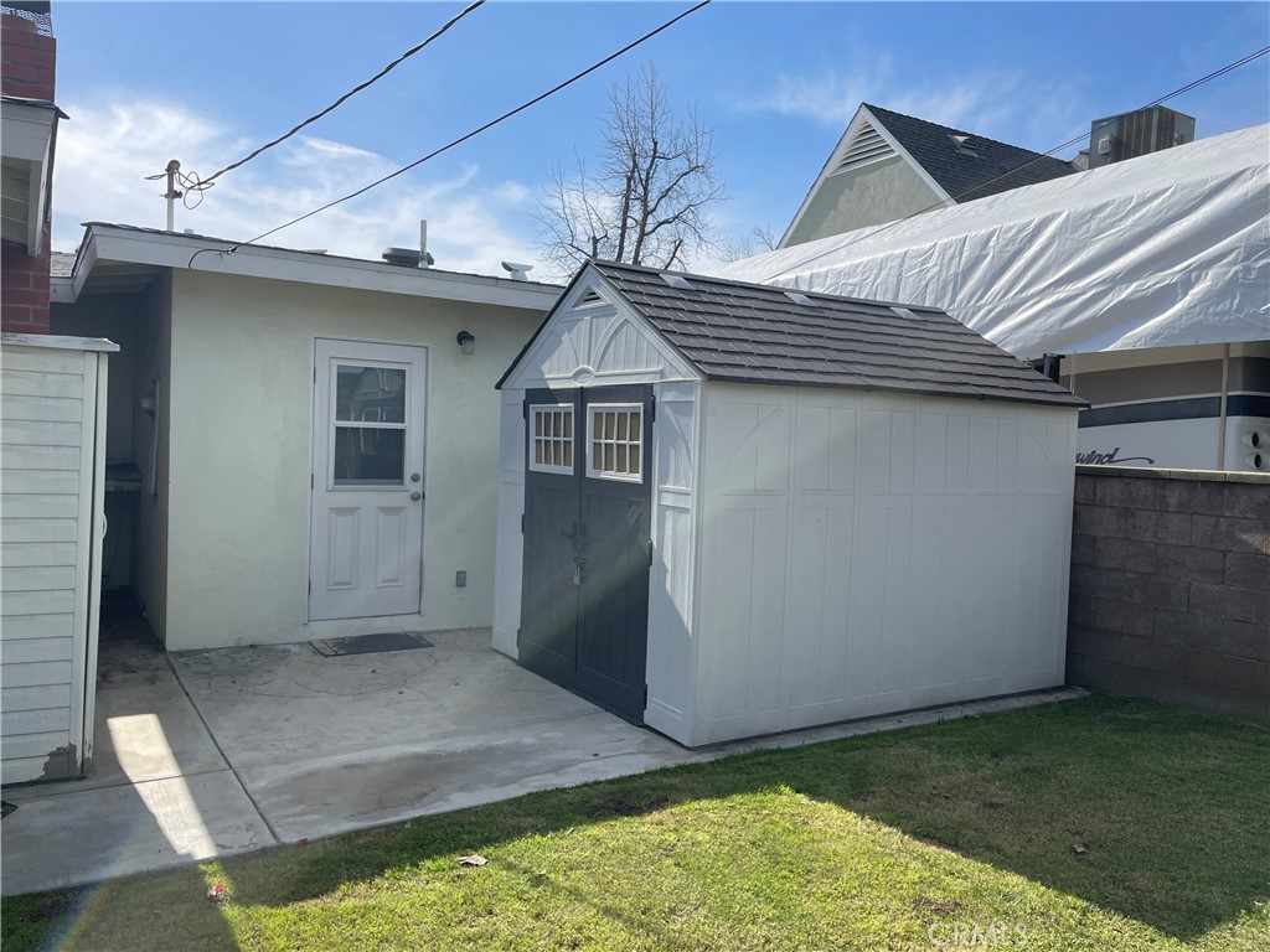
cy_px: 476
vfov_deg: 53.1
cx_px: 635
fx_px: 954
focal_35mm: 26
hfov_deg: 67.3
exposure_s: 1/4464
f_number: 1.6
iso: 32
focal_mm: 4.2
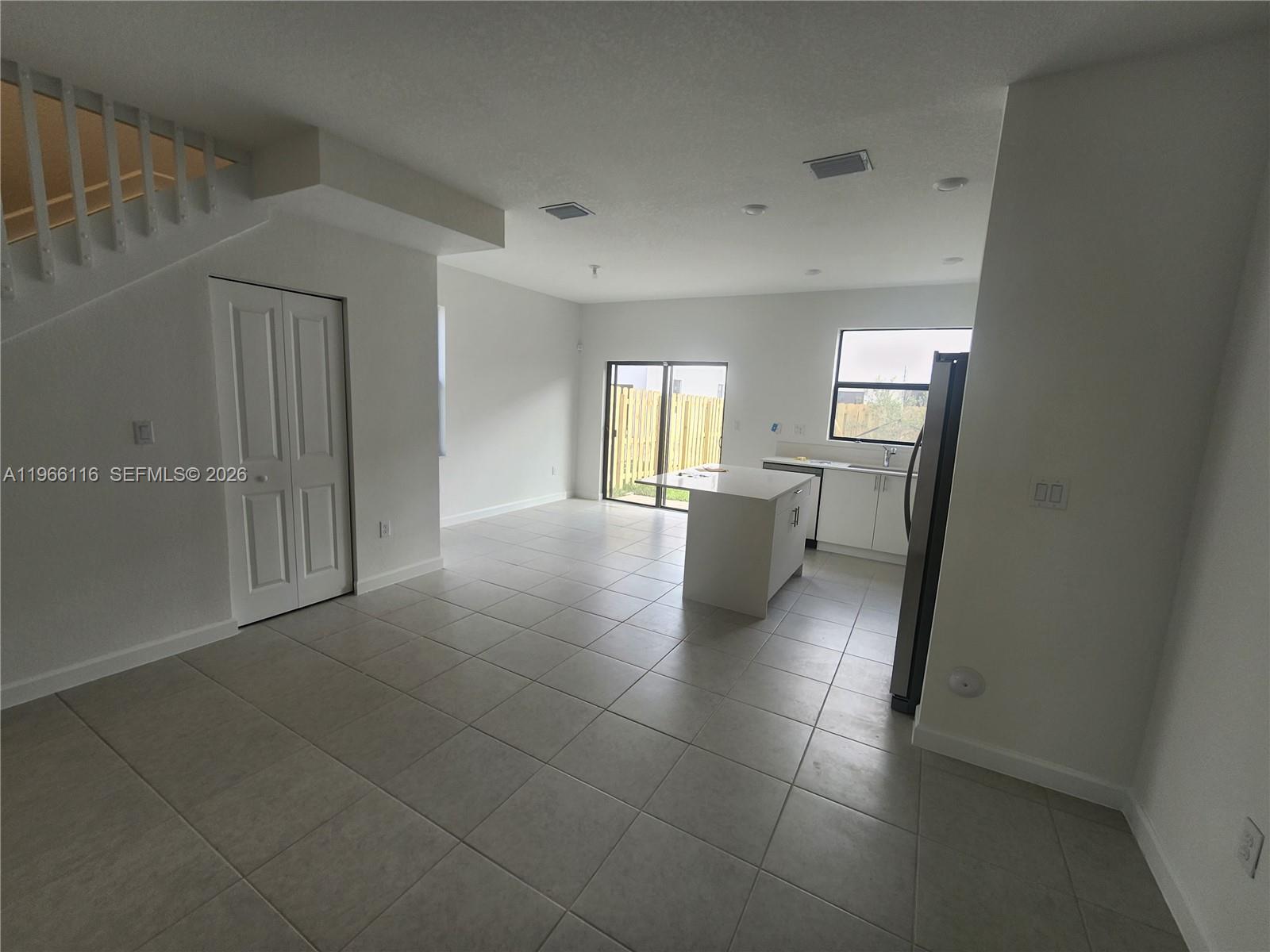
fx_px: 477
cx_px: 635
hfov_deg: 106.2
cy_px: 476
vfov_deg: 89.9
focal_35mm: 13
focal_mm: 2.2
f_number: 2.2
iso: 50
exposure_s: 1/60
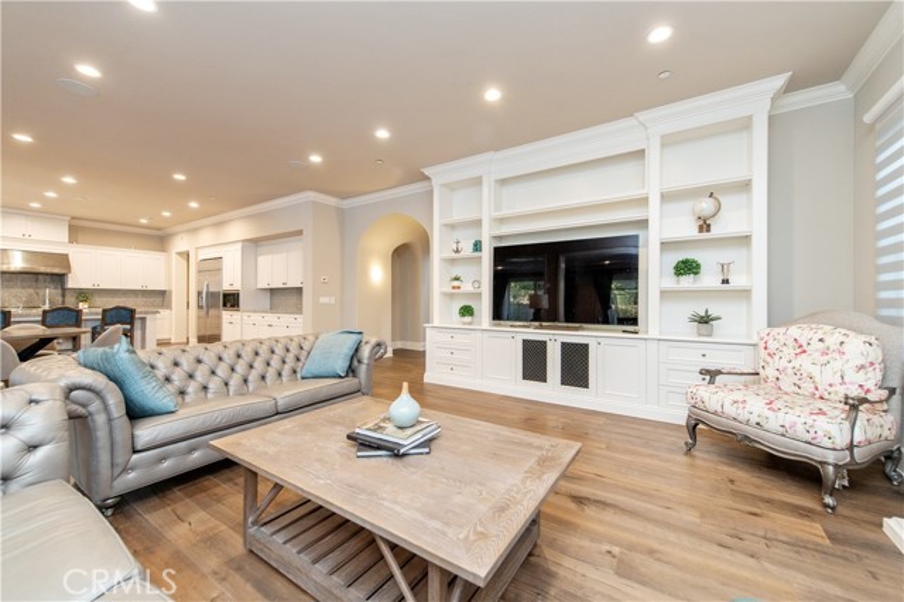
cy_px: 301
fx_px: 351
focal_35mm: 14
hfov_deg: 104.3
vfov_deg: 81.1
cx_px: 452
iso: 1400
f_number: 4
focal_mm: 14
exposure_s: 1/60
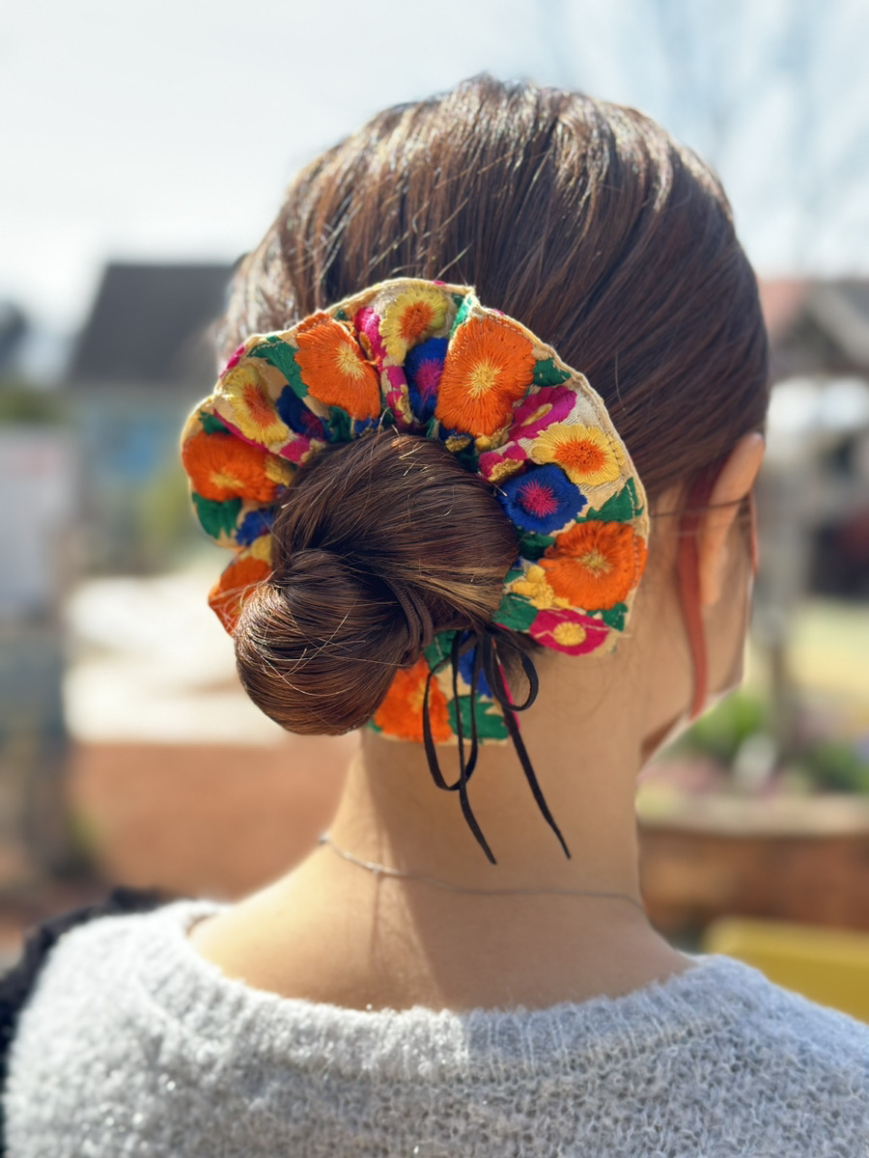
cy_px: 579
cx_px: 434
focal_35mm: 48
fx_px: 1607
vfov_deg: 39.7
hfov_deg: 30.3
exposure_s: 1/1062
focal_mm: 6.86
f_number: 1.78
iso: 80
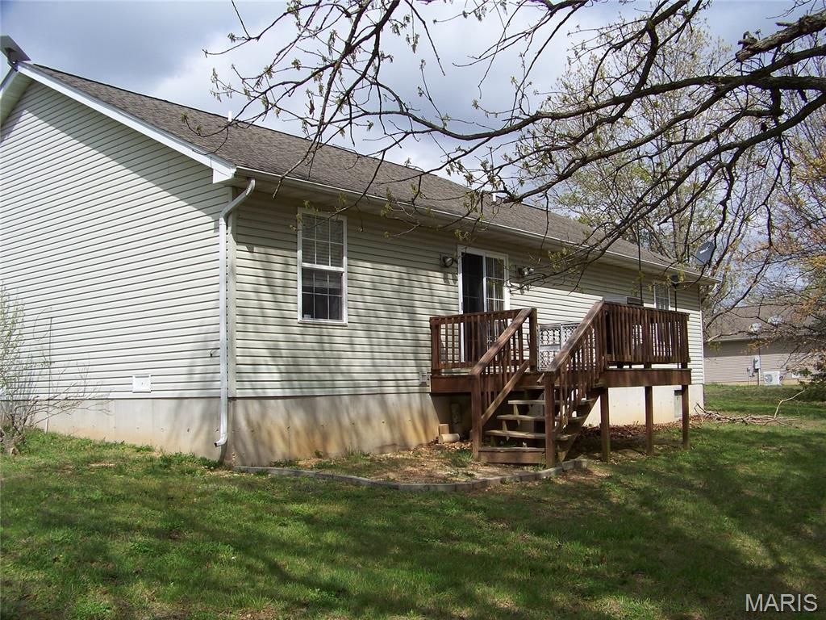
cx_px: 413
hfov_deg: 51.4
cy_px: 310
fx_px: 859
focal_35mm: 36
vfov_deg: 39.7
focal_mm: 5.85
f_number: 4
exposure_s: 1/640
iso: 64
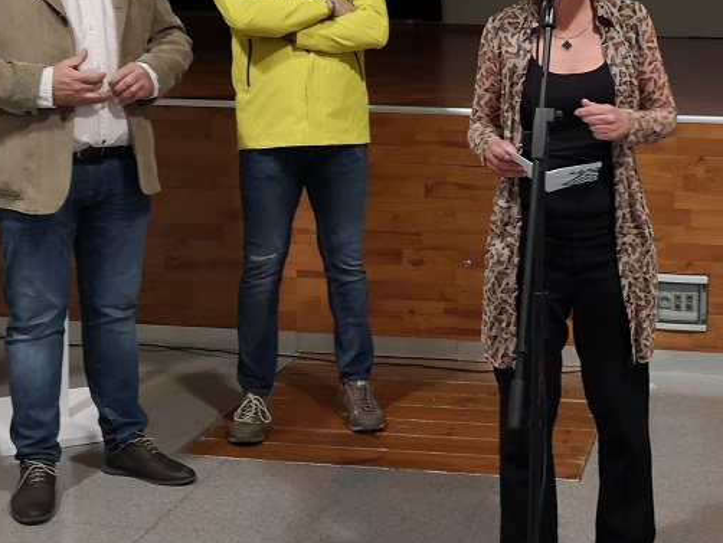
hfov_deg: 29.5
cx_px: 590
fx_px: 1337
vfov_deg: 22.8
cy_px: 163
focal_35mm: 64
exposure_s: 1/33.3
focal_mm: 3.95
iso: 320
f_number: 1.8
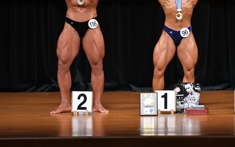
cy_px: 40
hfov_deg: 5.9
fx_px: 2274
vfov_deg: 3.7
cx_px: 169
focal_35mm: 355
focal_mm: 160
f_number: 5.6
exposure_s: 1/400
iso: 4000
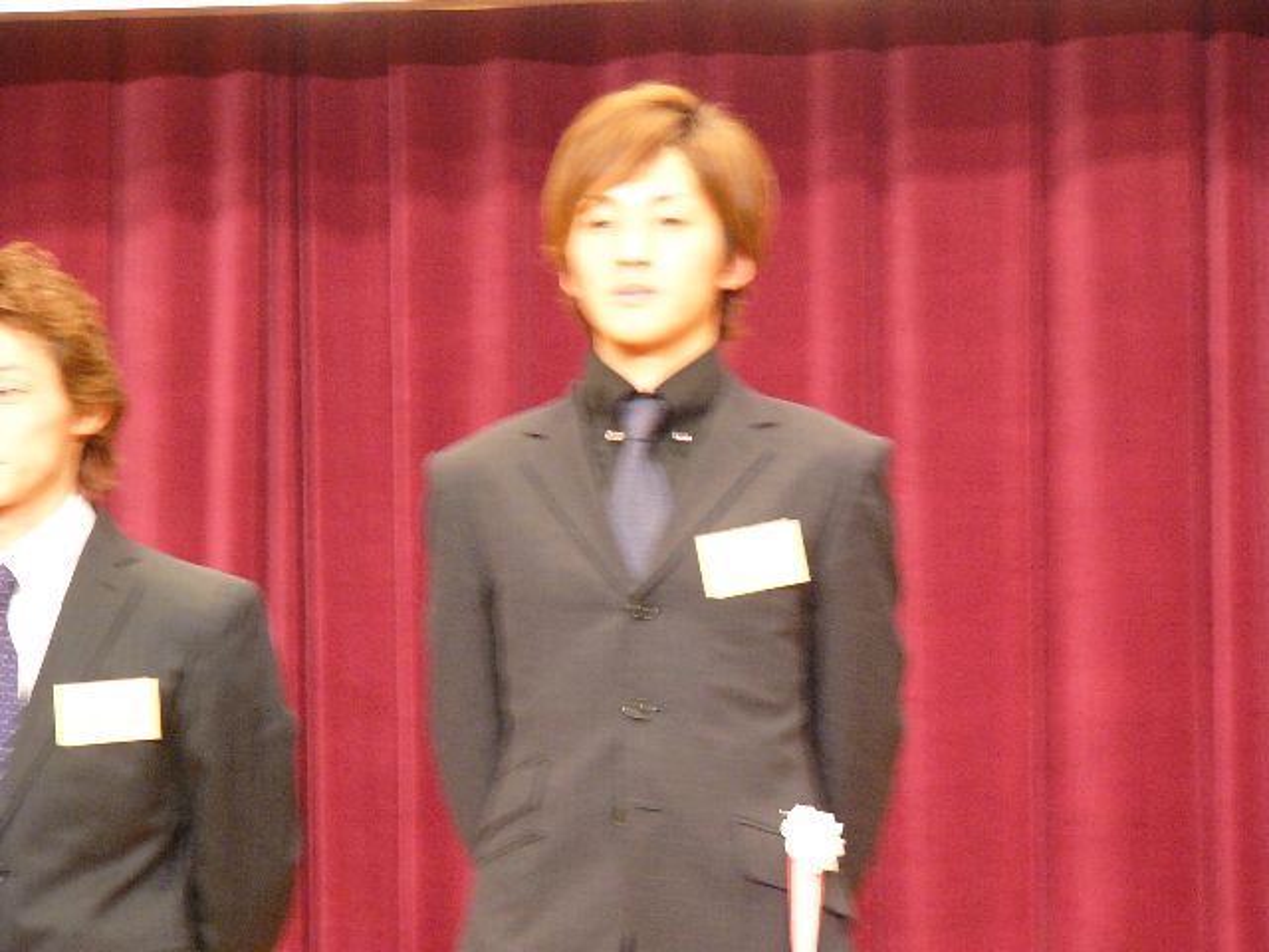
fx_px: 6122
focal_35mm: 167
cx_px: 634
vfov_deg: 8.9
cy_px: 476
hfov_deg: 11.8
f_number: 2.8
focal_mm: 27.9
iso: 200
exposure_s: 1/13
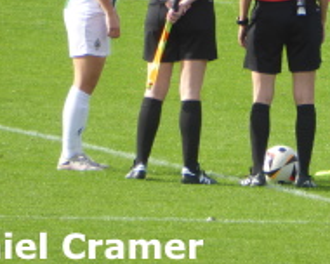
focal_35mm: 1665
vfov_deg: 0.9
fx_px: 16262
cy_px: -24
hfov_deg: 1.2
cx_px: 264
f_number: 6.4
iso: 100
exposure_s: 1/125
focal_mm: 129
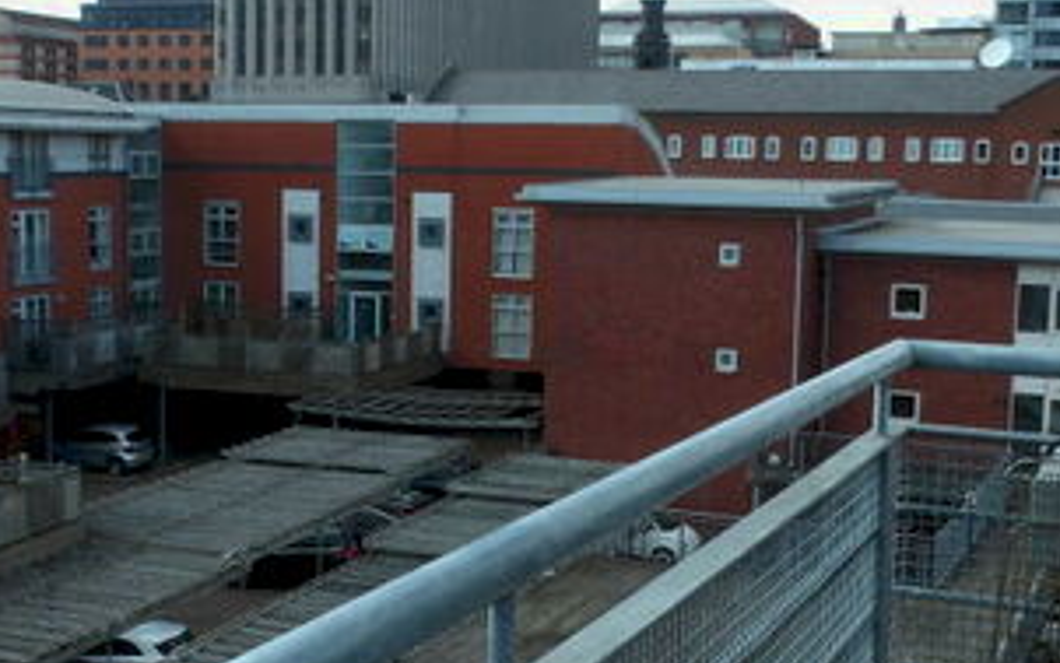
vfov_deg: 22.0
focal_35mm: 59
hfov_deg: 34.4
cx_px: 407
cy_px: 342
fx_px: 1705
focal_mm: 4.3
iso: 100
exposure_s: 1/243
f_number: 4.1
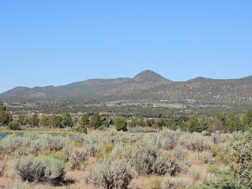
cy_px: 94
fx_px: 619
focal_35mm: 85
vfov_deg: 17.4
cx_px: 126
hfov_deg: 23.0
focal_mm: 15.1
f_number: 4
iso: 100
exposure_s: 1/800
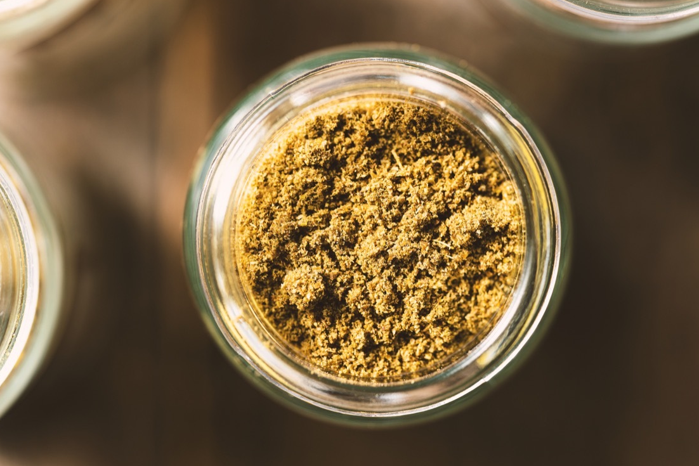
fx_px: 1903
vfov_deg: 14.0
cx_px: 377
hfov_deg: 20.8
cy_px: 238
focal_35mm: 98
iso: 100
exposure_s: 1/125
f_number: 4
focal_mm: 90
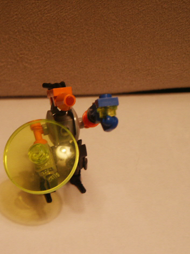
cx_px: 60
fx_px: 776
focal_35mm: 106
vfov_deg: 18.6
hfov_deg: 13.9
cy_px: 127
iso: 200
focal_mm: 15.53
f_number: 3.6
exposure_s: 1/20
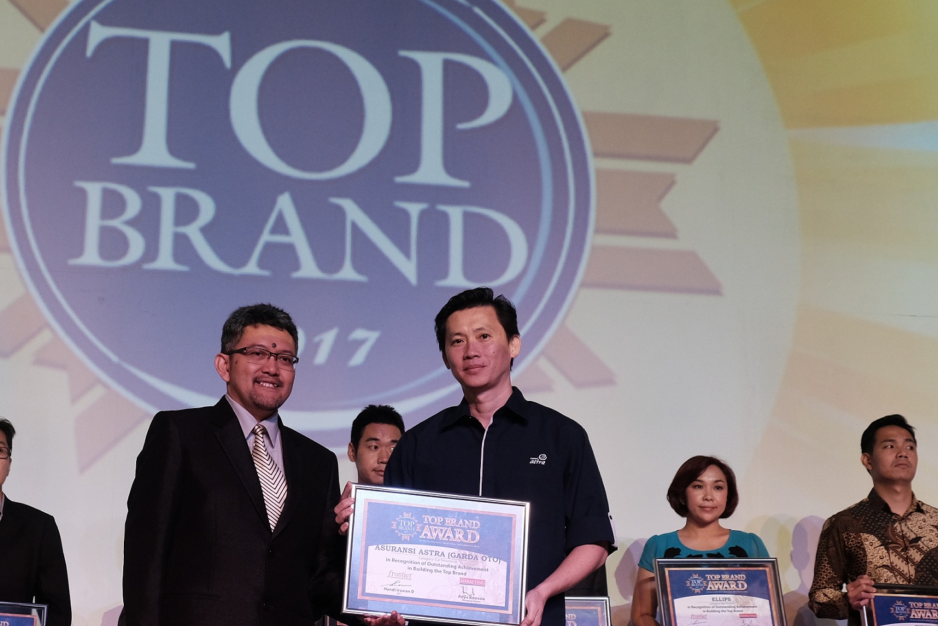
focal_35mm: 67
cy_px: 369
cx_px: 352
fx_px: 1746
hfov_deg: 30.0
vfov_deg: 20.3
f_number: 4.3
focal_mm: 29.3
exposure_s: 1/80
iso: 1250
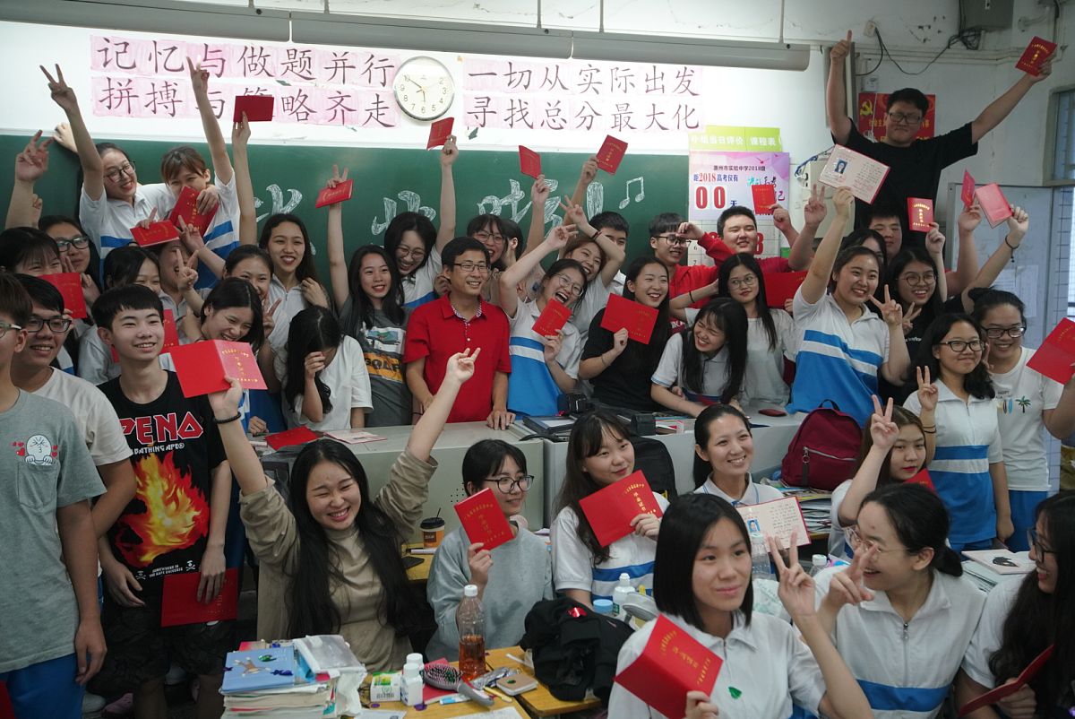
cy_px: 360
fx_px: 1046
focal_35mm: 35
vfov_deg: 37.9
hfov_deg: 54.4
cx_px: 538
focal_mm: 35
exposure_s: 1/125
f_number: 3.5
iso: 3200
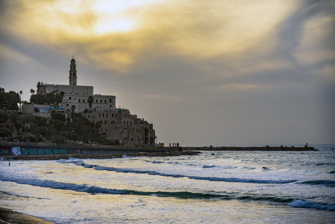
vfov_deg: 14.6
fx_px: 875
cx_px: 168
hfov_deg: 21.7
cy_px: 112
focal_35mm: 94
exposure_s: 1/200
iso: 100
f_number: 4
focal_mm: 94
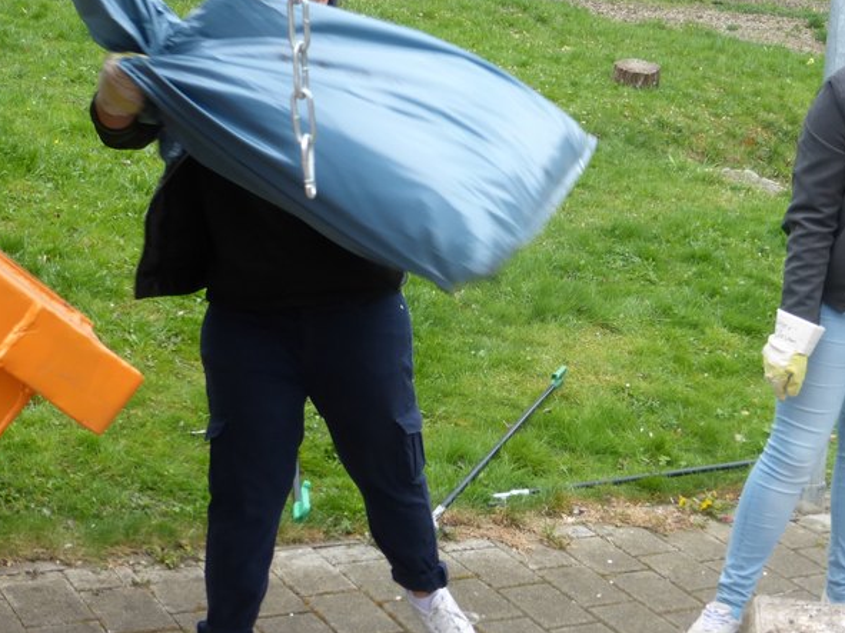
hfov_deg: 29.3
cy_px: 314
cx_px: 516
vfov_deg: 22.2
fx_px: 1611
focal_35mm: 66
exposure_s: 1/200
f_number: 3.9
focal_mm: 6.9
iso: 100
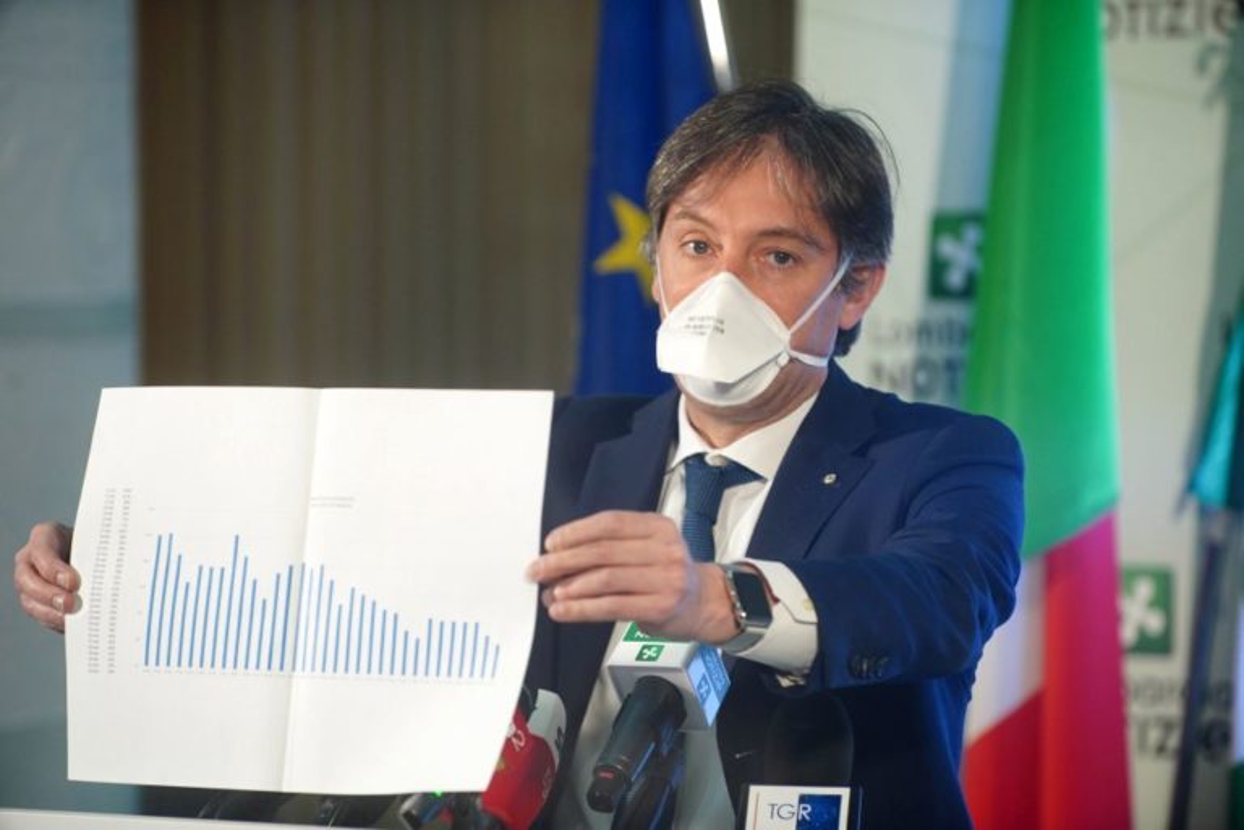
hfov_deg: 12.8
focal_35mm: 160
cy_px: 415
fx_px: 5539
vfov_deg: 8.6
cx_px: 622
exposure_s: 1/400
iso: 2500
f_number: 5
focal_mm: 160.3
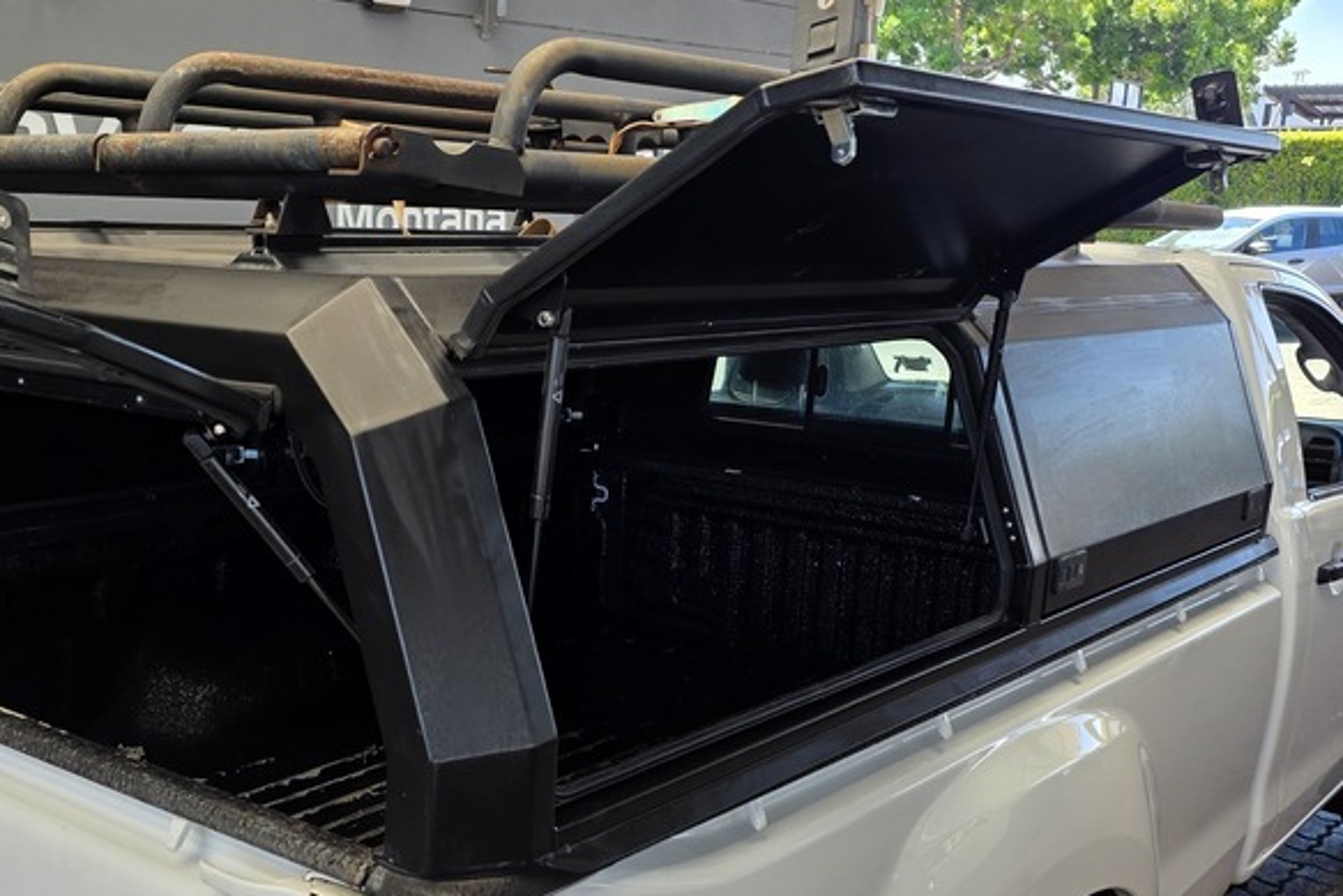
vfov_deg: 31.8
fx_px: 1567
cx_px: 442
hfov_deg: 45.6
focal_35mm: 42
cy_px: 537
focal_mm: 6.25
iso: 50
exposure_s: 1/359
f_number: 1.7
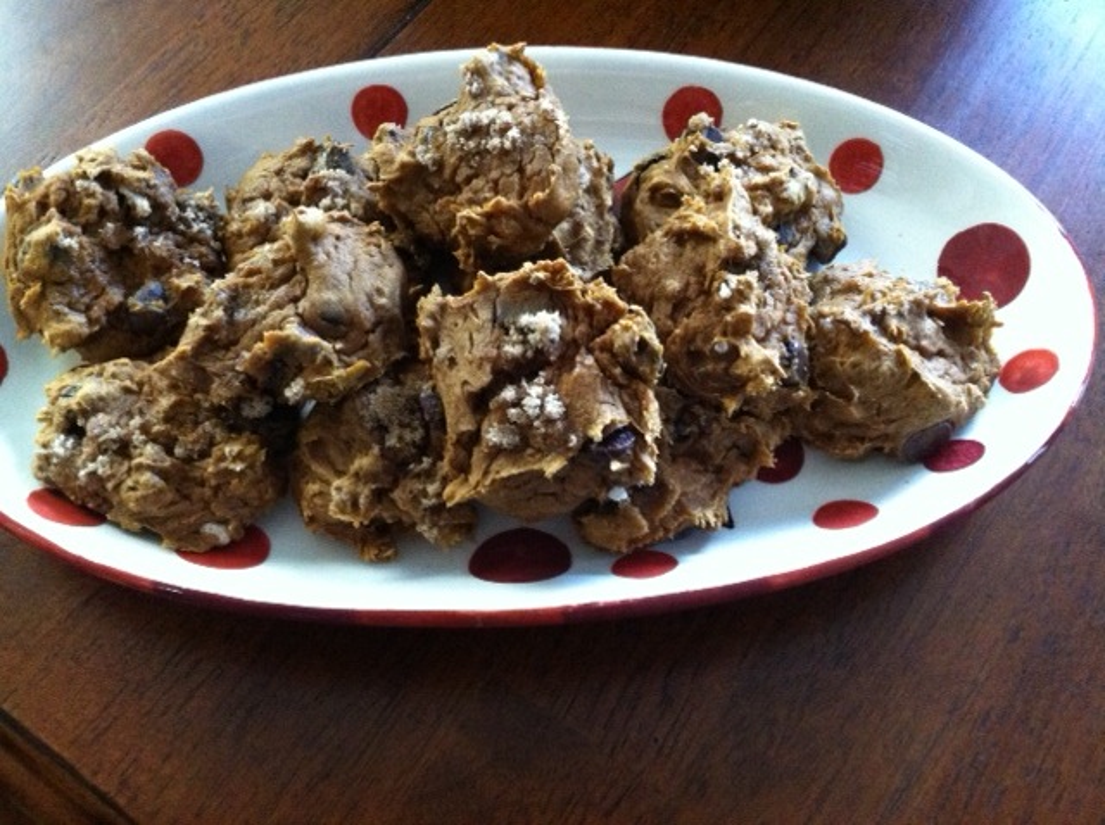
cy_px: 412
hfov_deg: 52.7
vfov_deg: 40.6
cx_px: 552
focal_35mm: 35
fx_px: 1116
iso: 640
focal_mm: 3.85
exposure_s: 1/15
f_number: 2.8
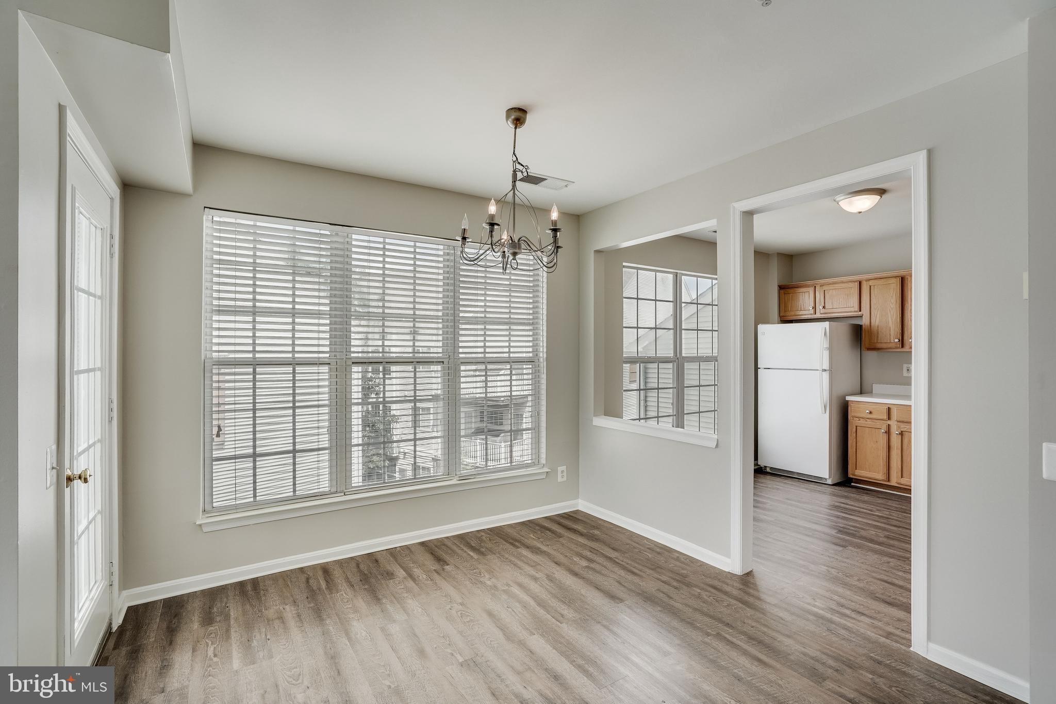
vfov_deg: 73.7
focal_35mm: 16
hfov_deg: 96.7
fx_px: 469
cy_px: 352
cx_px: 528
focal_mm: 16
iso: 800
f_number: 7.1
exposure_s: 1/5000
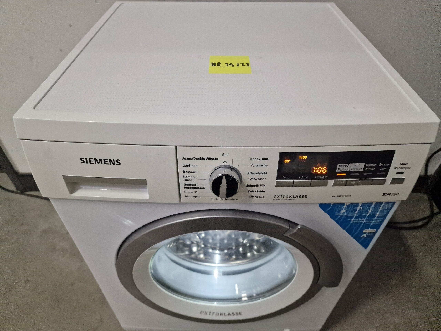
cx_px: 220
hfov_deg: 73.9
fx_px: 293
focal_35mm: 23
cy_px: 166
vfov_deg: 58.9
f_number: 1.8
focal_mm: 6.4
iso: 800
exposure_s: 1/100
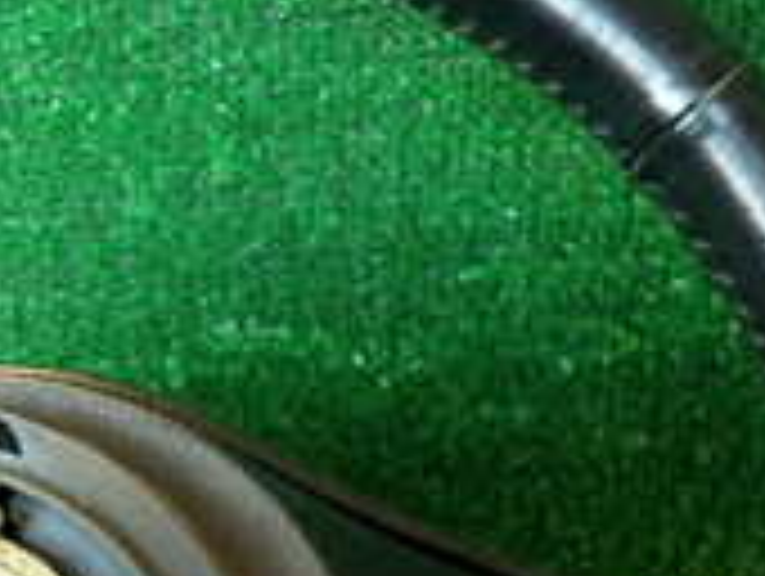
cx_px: 45
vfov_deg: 16.1
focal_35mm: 88
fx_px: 1948
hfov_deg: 21.6
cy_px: 716
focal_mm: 4.5
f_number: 2
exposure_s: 1/30
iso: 200
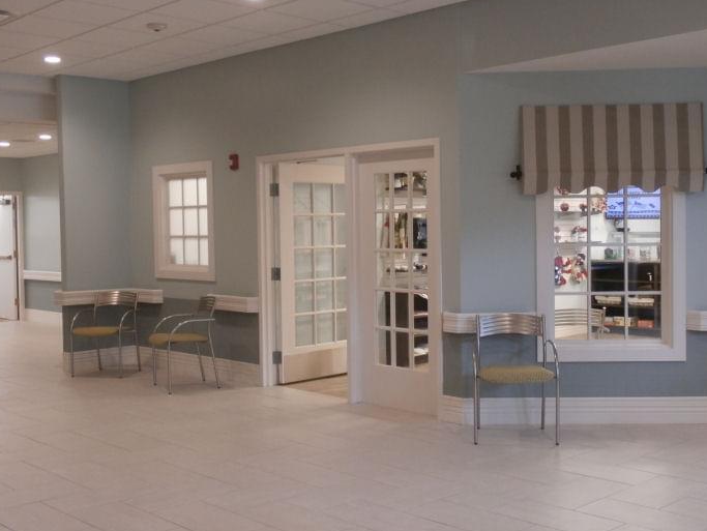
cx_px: 354
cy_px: 263
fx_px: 858
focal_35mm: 42
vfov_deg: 34.4
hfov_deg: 44.8
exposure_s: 1/30
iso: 400
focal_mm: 7.28
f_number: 3.6
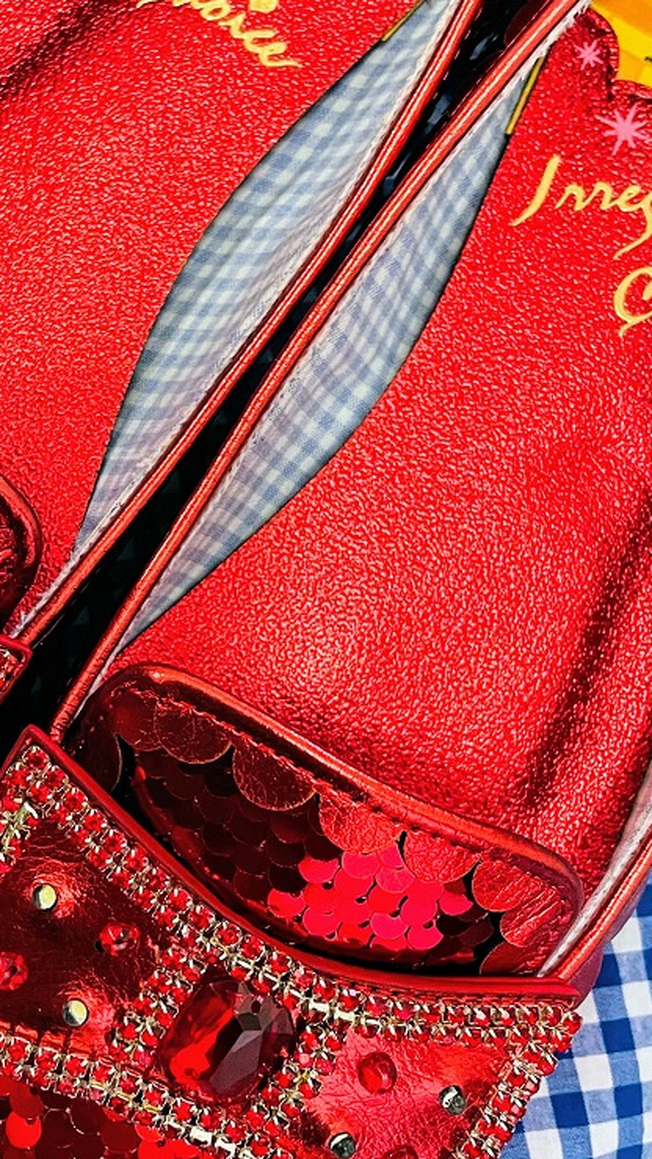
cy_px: 582
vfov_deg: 44.6
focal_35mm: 46
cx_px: 75
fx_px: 1413
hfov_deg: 25.3
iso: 400
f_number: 1.6
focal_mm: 4.2
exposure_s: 1/50
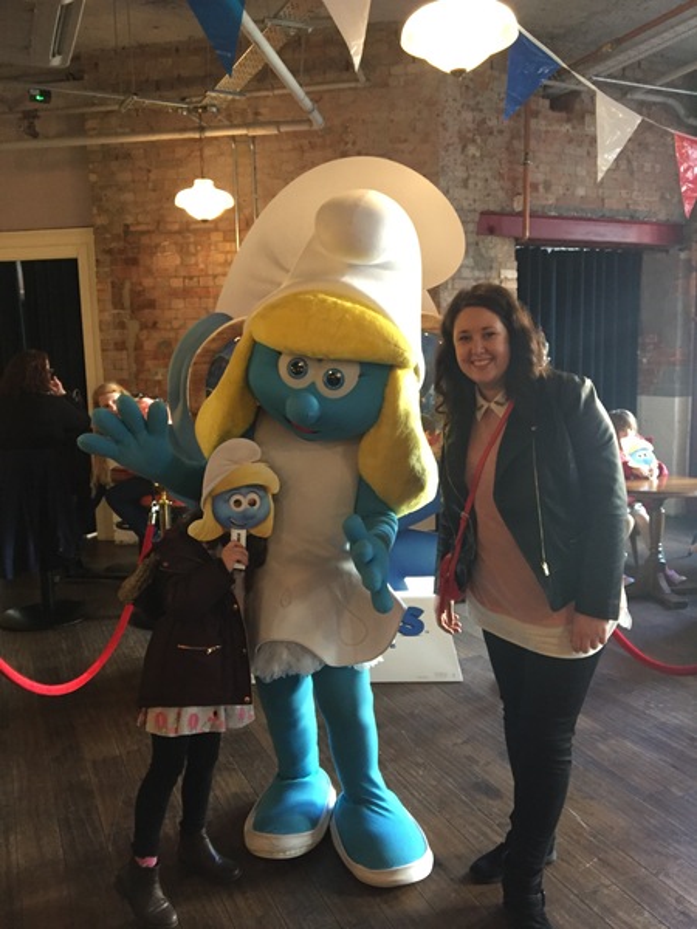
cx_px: 348
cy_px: 464
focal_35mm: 29
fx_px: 779
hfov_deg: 48.2
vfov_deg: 61.7
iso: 250
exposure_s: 1/20
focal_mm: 4.15
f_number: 2.2
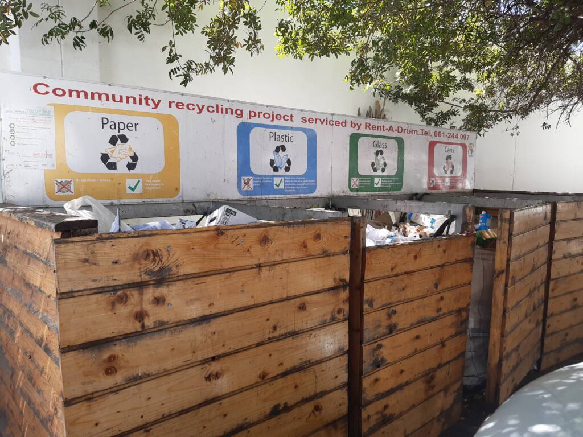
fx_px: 438
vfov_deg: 53.1
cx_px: 292
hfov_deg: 67.3
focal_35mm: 26
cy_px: 218
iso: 40
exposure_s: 1/225
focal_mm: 3.92
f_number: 1.7
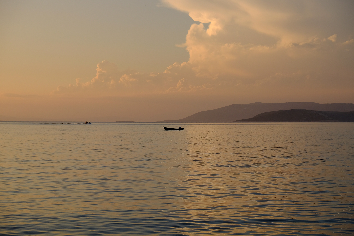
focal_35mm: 83
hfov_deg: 24.5
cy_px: 118
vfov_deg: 16.5
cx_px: 177
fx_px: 816
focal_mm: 55
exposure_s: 1/450
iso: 200
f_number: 5.6
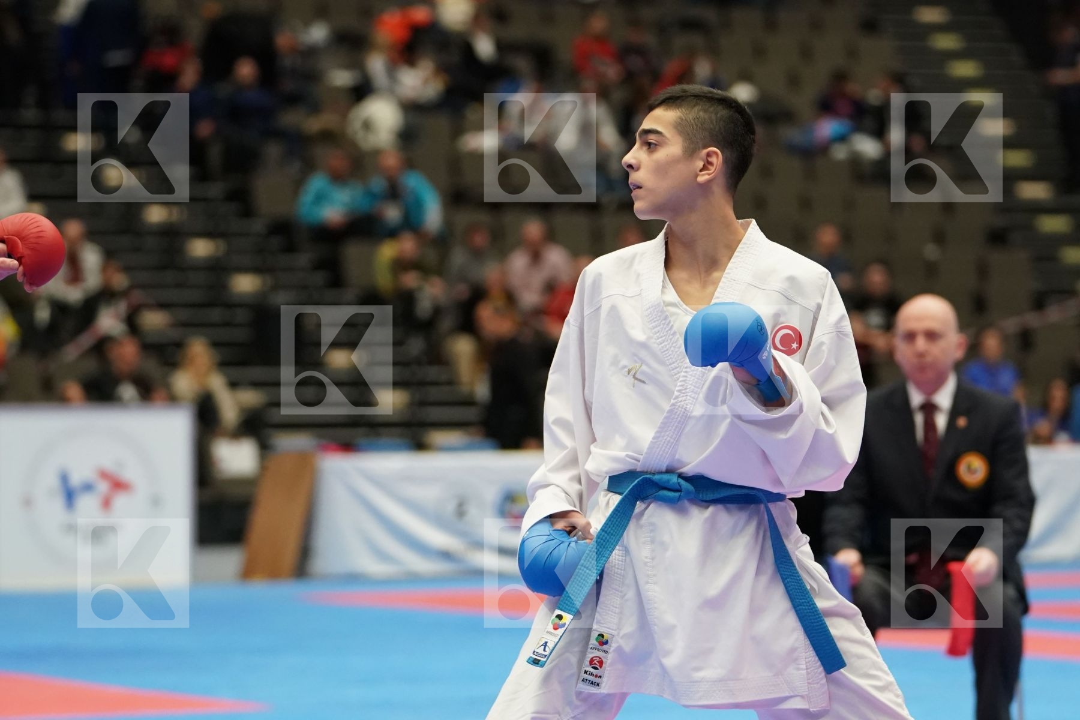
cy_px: 360
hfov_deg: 13.7
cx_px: 540
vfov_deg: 9.1
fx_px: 4500
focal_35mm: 150
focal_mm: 100
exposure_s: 1/1000
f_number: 2.8
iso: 3200
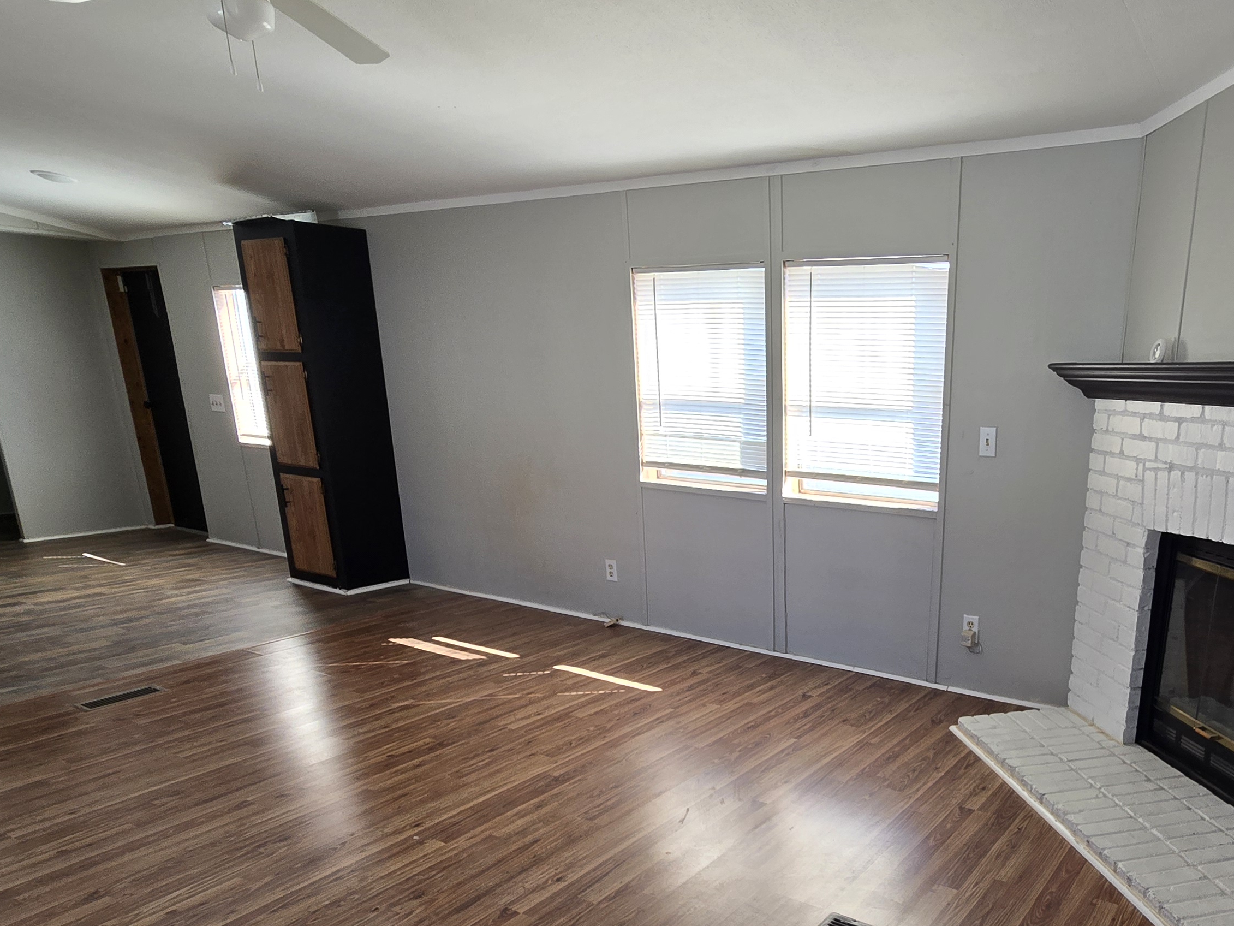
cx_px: 849
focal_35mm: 23
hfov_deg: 71.1
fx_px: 820
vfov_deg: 57.2
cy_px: 642
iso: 64
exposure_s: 1/120
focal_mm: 2.2
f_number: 2.2
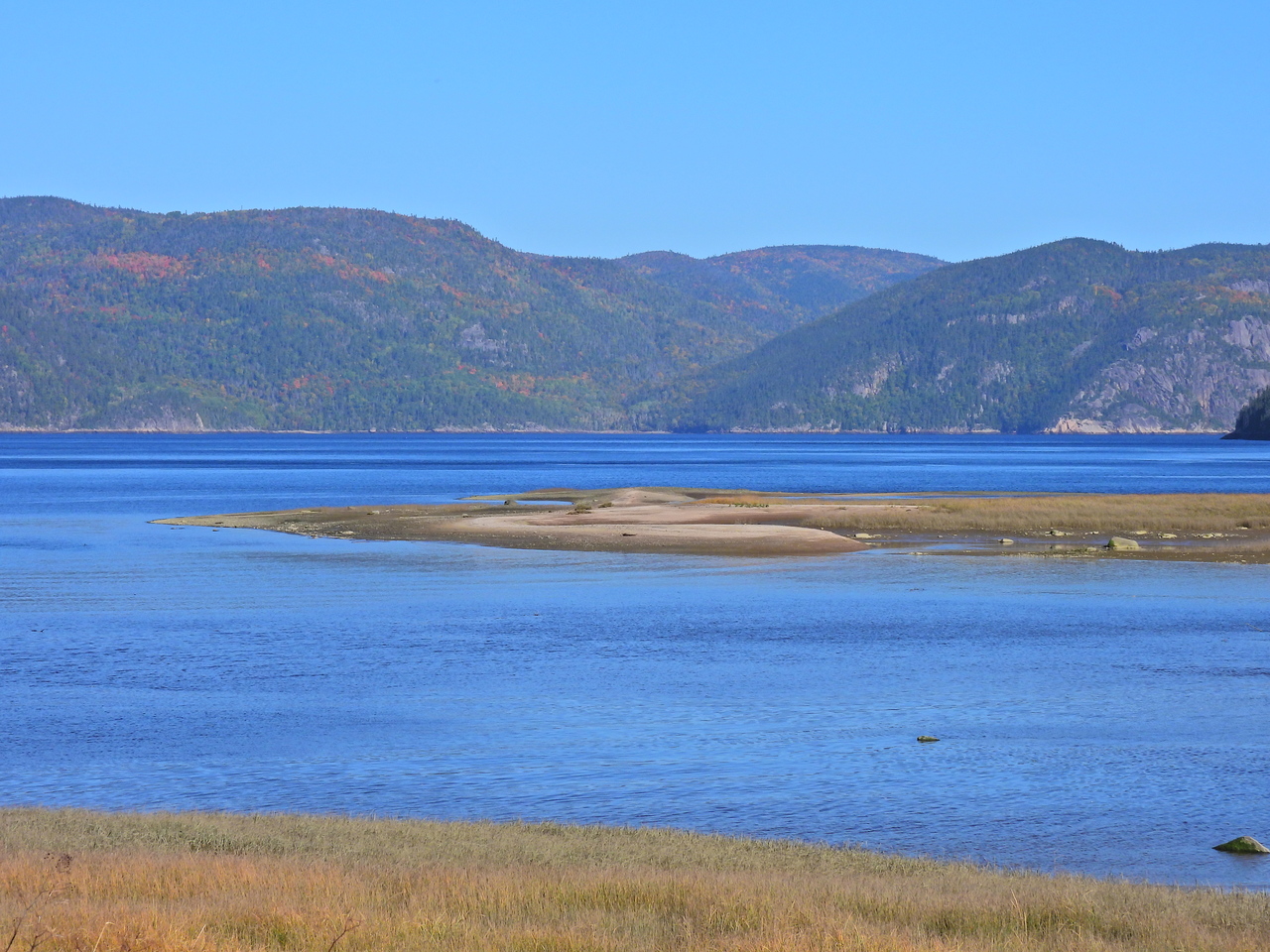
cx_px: 635
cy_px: 476
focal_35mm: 95
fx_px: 3485
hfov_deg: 20.7
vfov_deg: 15.6
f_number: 6.3
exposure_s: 1/640
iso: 100
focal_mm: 17
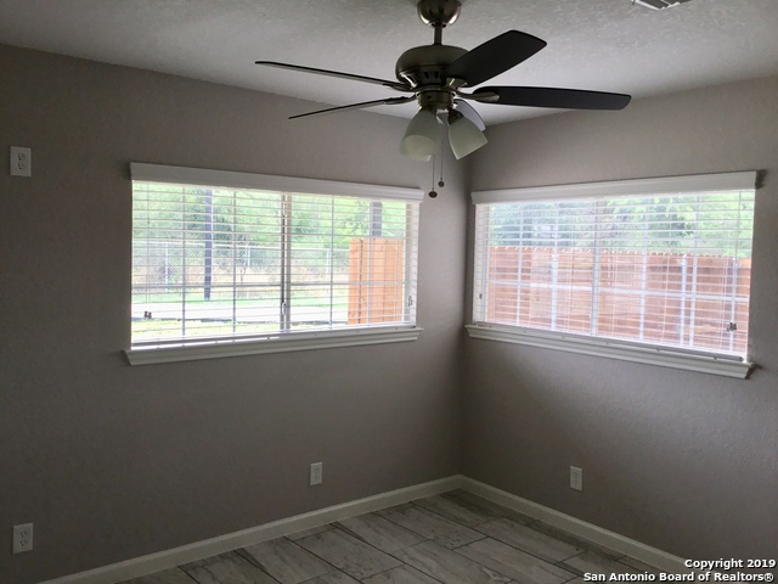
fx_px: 697
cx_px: 389
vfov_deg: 45.4
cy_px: 292
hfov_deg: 58.4
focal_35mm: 31
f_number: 2.4
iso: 32
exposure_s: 1/120
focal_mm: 3.3
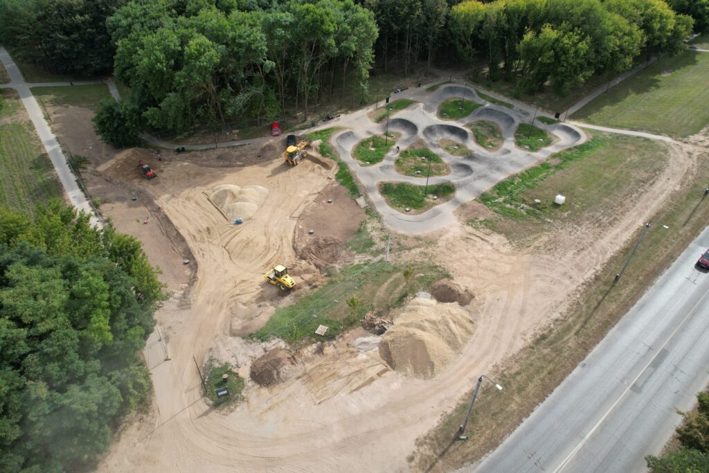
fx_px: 433
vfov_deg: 57.2
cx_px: 354
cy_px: 236
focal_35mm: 22
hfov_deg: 78.6
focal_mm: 8.38
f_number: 2.8
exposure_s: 1/1000
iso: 100
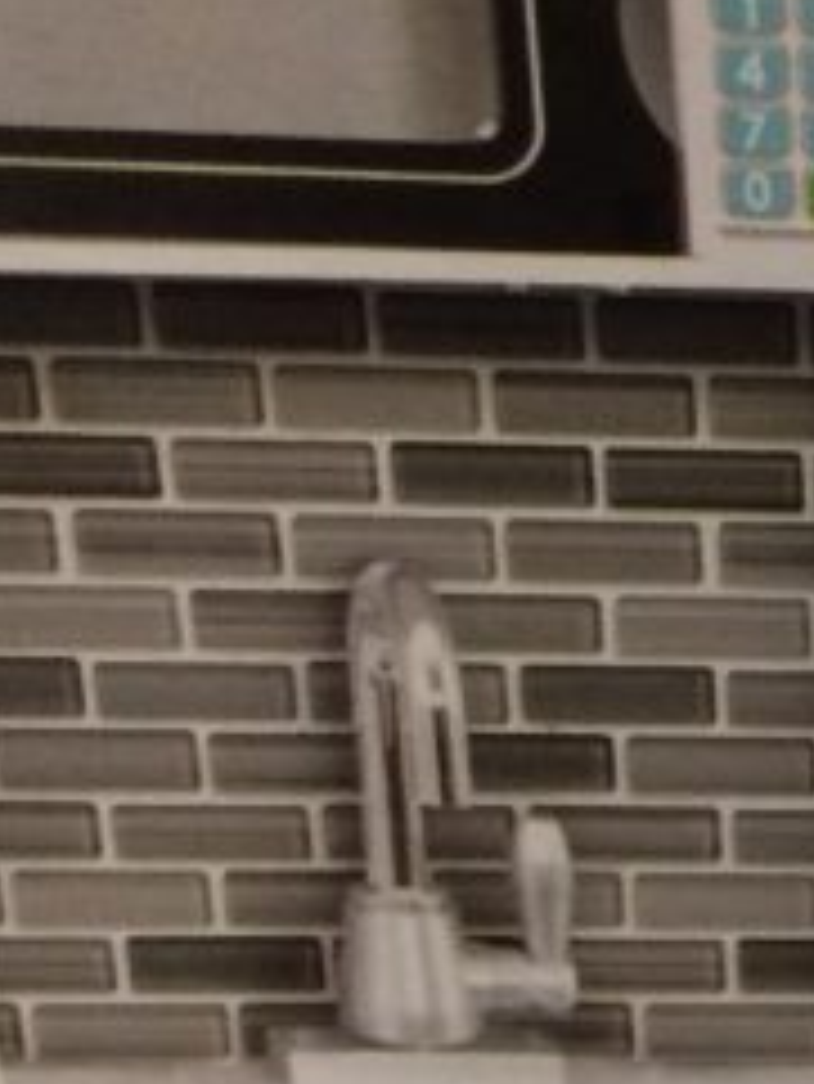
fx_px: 3853
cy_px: 846
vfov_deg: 15.9
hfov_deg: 11.0
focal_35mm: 123
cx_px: 1628
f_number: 2.2
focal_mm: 4.15
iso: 160
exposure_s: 1/30
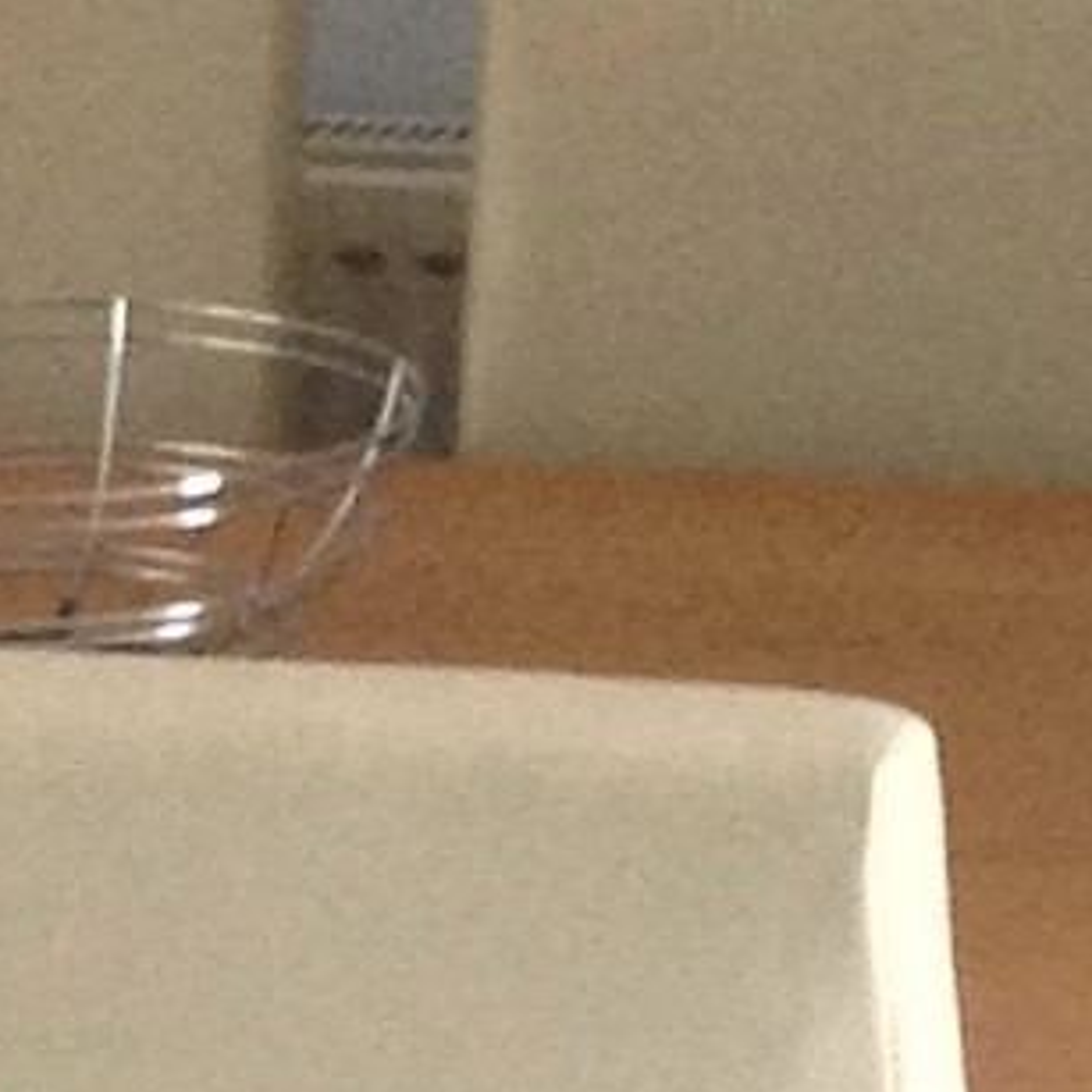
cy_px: -288
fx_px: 11064
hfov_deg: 5.6
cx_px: 900
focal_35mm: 310
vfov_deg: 5.6
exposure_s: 1/20
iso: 160
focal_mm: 4.12
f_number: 2.4
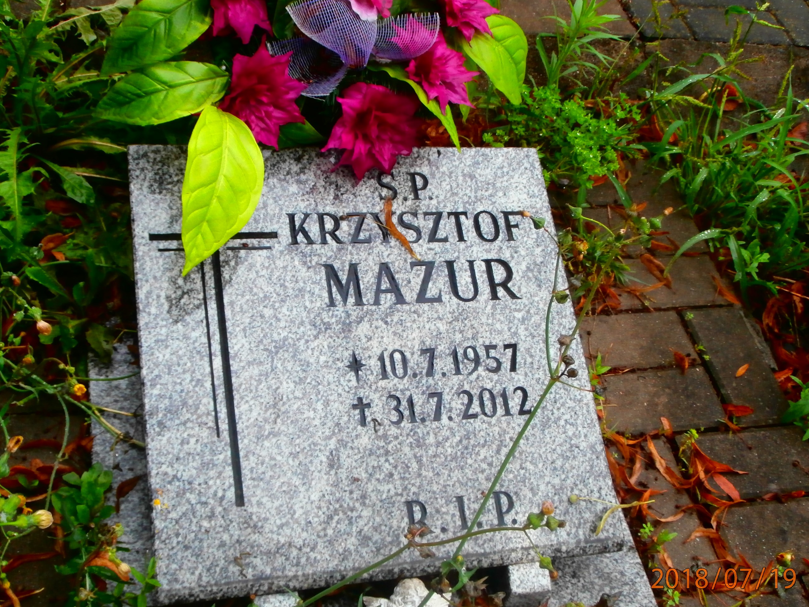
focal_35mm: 44
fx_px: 1028
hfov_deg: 42.9
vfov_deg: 32.9
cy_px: 301
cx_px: 382
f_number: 3.9
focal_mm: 6.67
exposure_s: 1/80
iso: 160
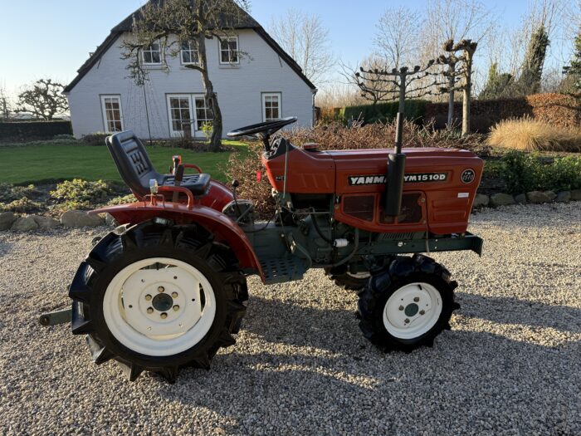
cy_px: 218
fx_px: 403
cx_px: 290
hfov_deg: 71.6
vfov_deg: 56.8
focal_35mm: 24
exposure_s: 1/1139
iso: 100
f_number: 1.78
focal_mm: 6.76
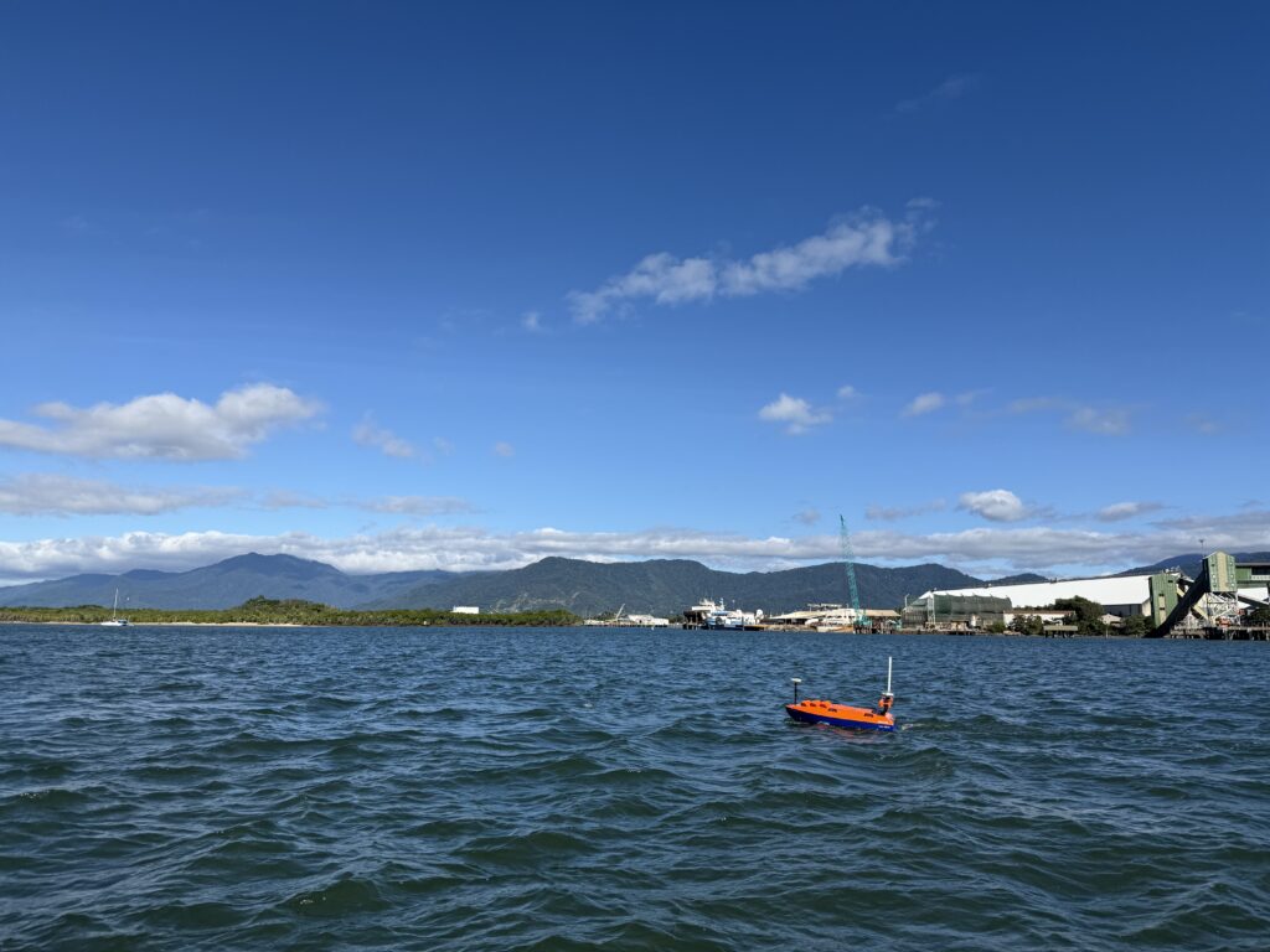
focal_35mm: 24
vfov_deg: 56.8
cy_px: 476
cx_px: 635
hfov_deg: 71.6
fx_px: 881
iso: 80
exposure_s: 1/6711
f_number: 1.78
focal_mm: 6.76
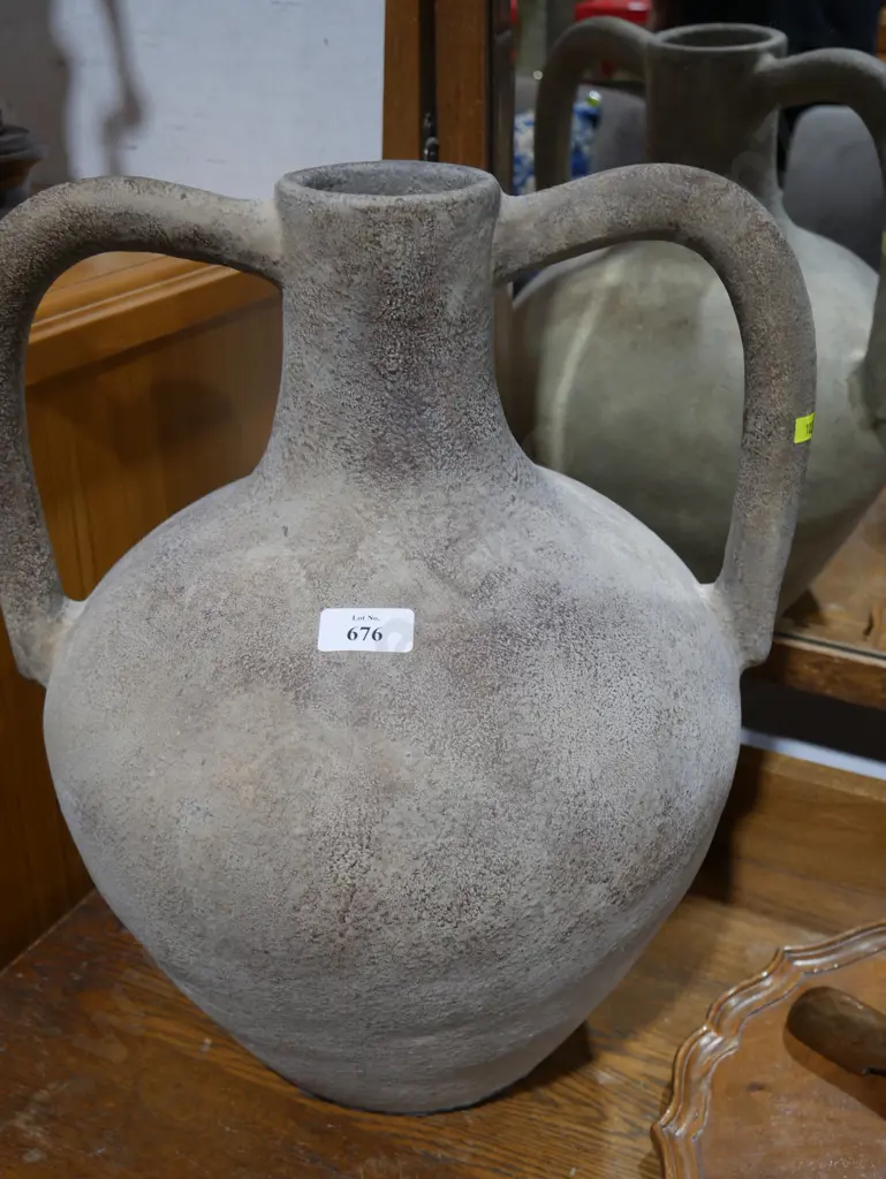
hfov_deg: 37.8
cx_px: 443
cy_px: 590
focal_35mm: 38
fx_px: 1296
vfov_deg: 49.0
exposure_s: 1/60
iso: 400
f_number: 4.1
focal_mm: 19
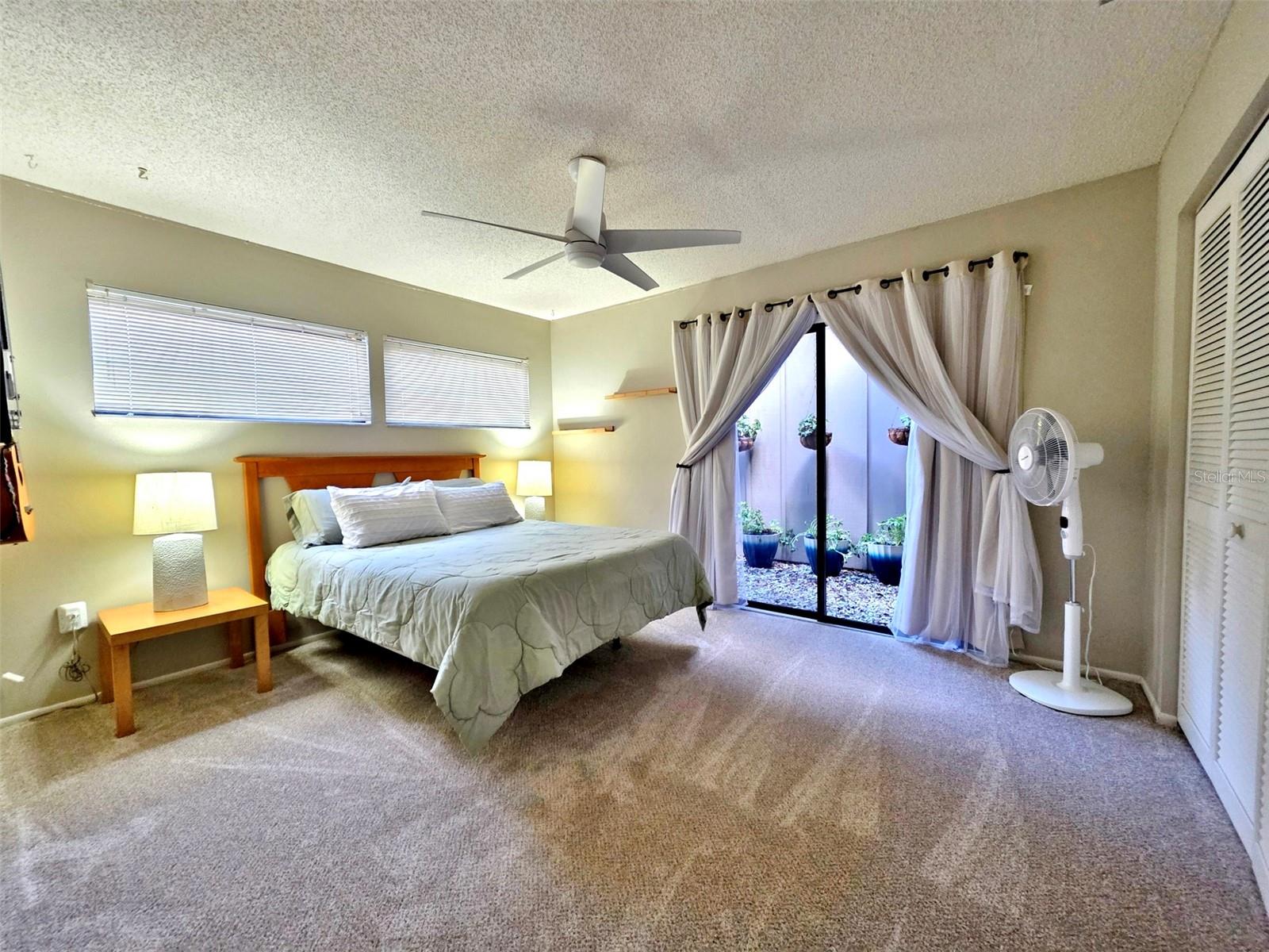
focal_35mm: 13
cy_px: 476
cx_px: 634
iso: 400
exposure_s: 1/60
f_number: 1.9
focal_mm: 2.2
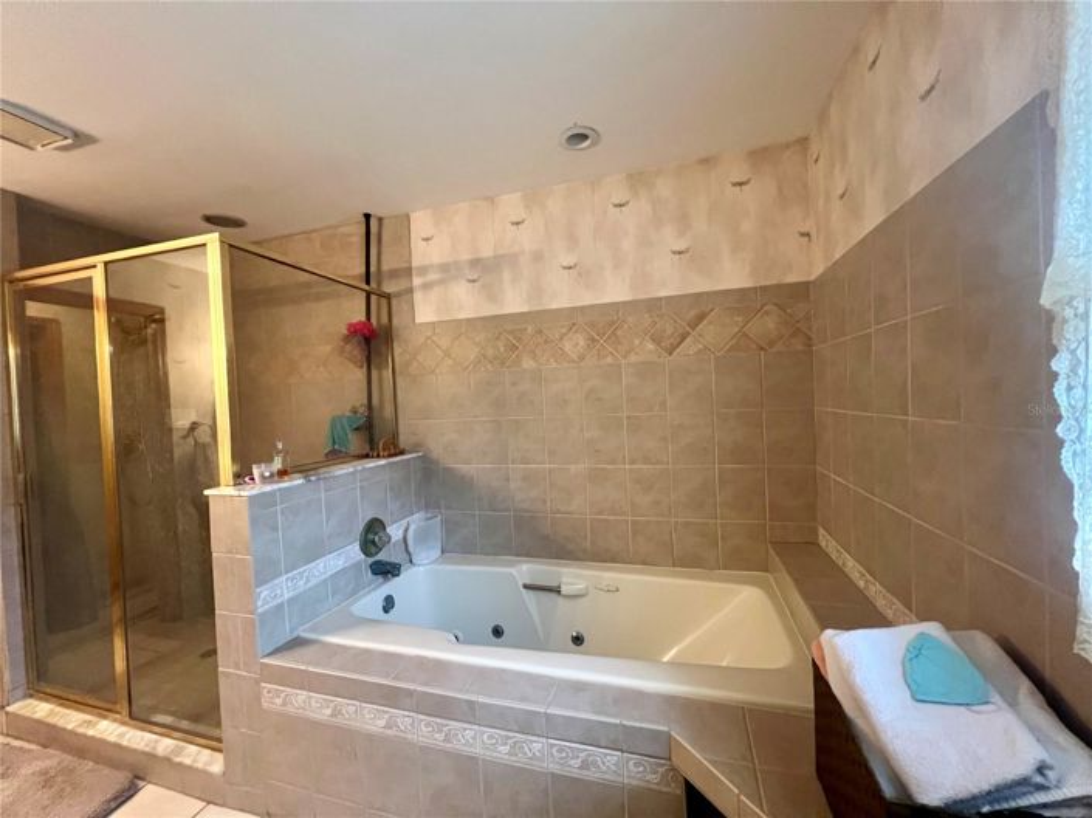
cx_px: 546
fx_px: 410
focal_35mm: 13
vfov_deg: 89.9
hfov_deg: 106.2
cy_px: 409
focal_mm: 1.57
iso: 800
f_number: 1.8
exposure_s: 1/60
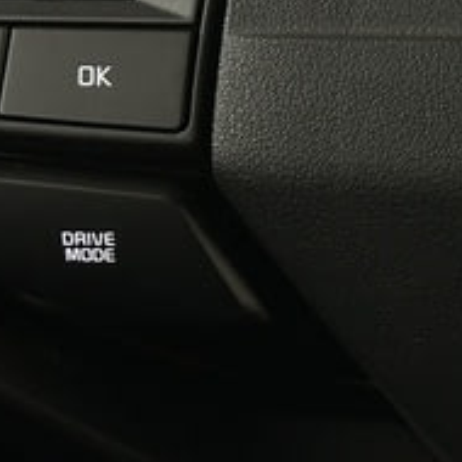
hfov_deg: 8.4
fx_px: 3035
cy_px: -1
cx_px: 807
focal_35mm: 201
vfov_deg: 8.7
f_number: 1.78
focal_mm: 6.86
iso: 200
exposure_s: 1/50
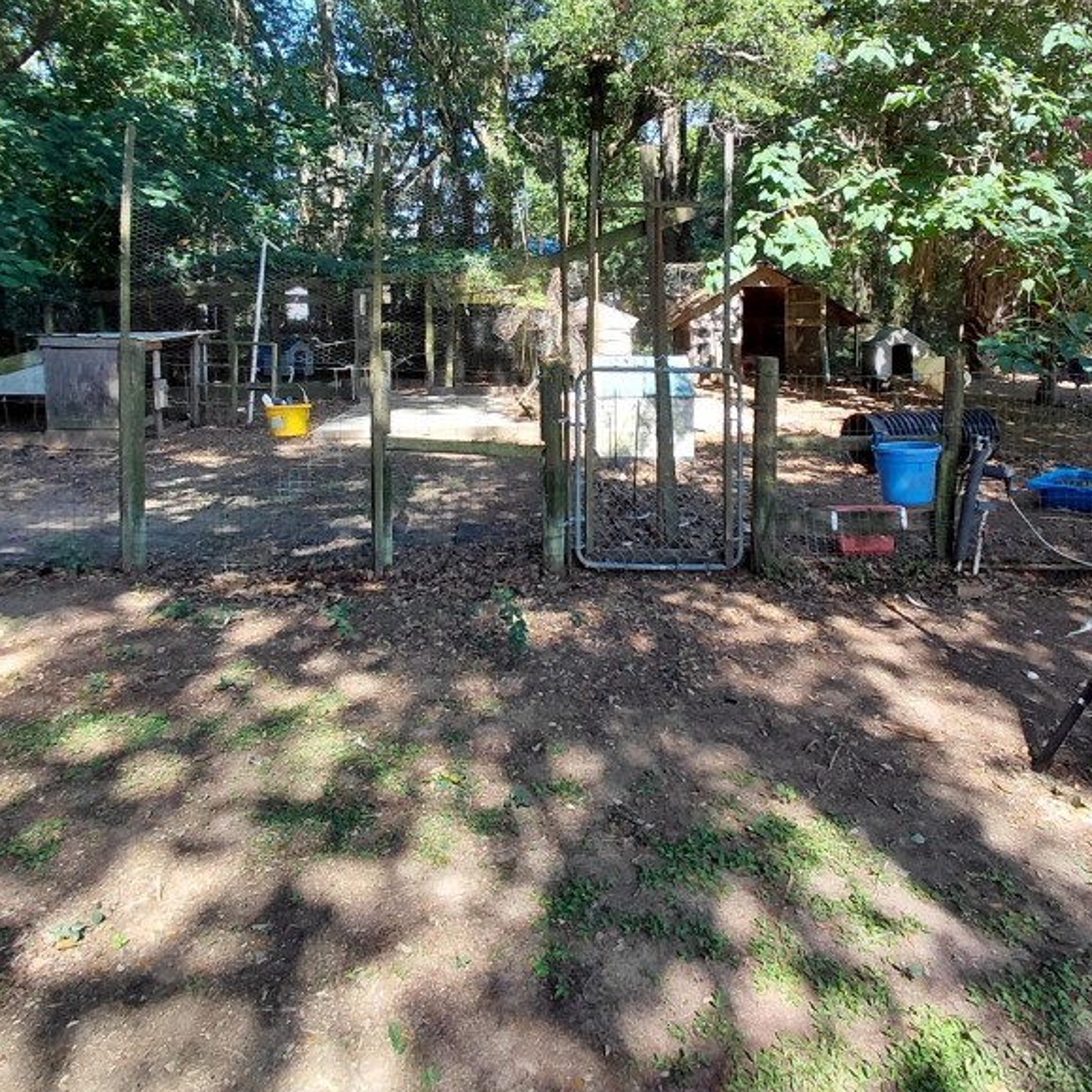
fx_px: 892
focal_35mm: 25
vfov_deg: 62.1
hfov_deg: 62.9
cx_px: 581
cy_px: 409
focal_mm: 1.64
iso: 40
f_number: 2.2
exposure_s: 1/198
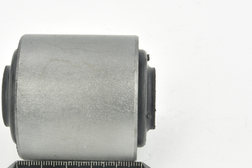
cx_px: 81
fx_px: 917
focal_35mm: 131
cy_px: 111
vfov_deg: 10.5
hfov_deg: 15.6
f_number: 29
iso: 64
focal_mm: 60
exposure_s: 1/2
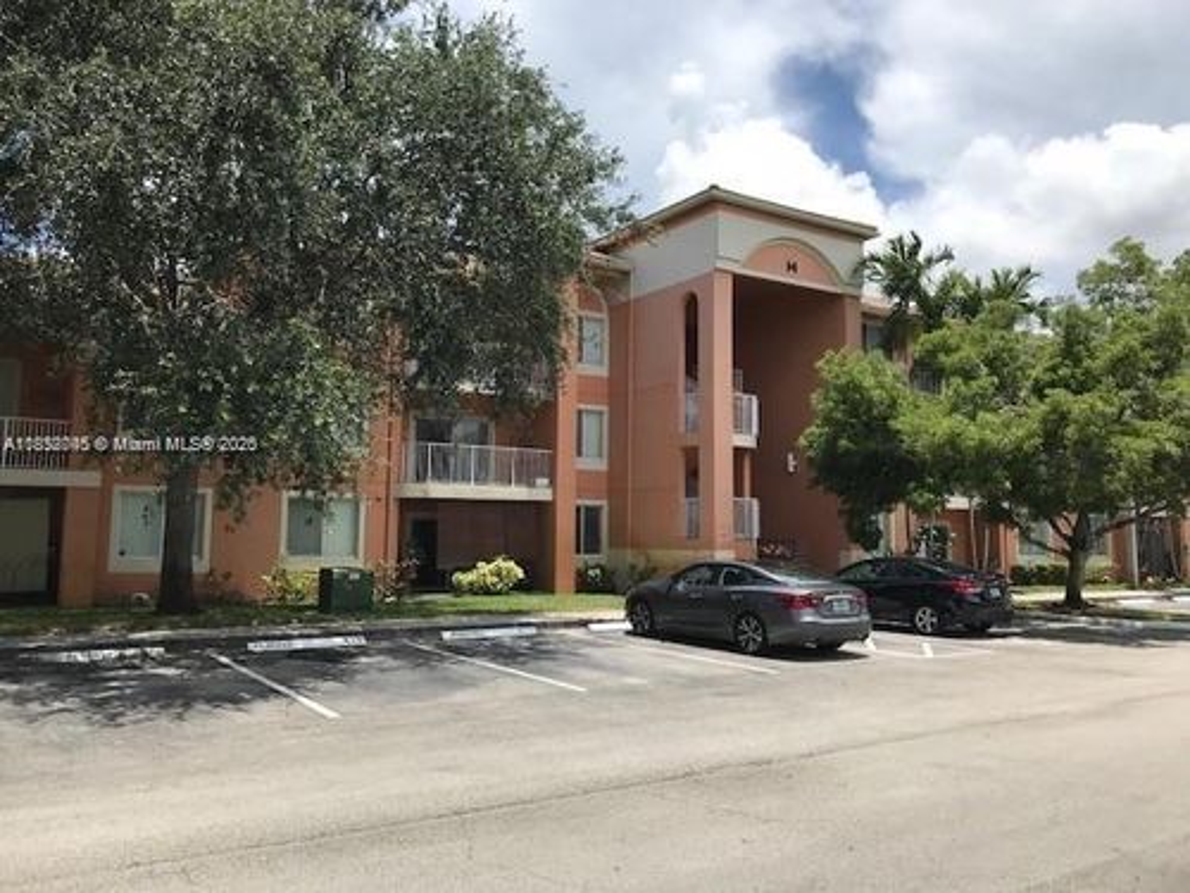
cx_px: 595
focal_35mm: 28
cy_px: 446
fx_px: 963
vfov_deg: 49.7
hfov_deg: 63.4
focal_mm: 3.99
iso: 20
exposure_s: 1/2817
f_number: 1.8
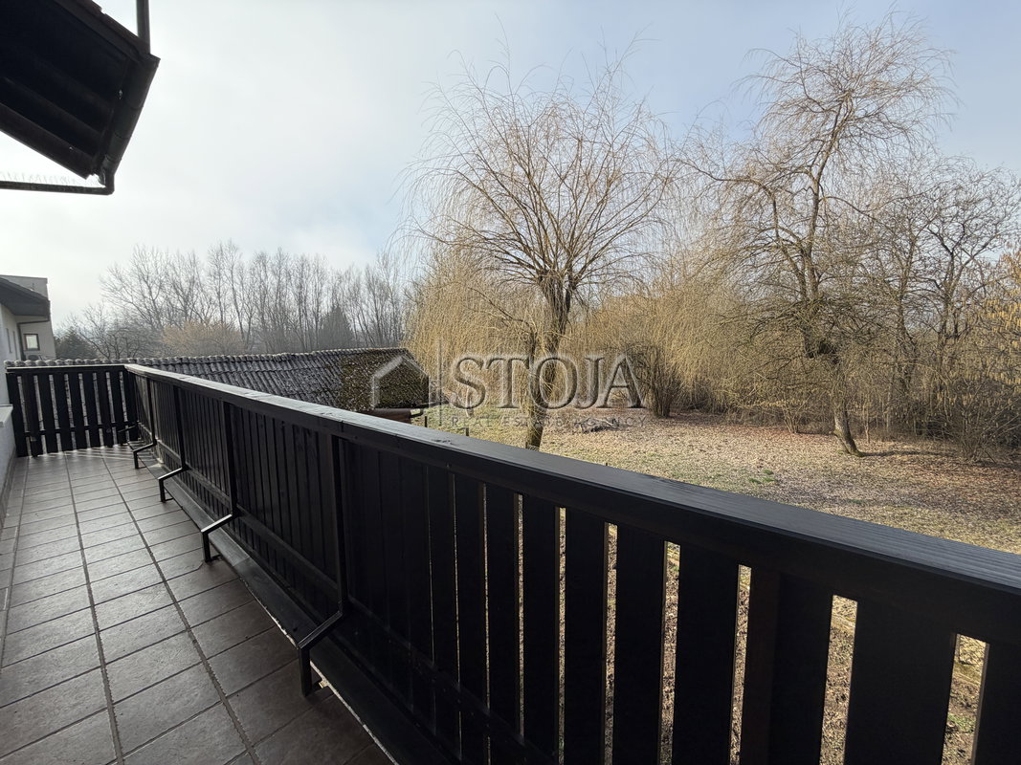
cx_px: 510
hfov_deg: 102.1
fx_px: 413
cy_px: 382
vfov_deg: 85.7
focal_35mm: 14
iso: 32
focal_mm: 2.22
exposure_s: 1/770
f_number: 2.2
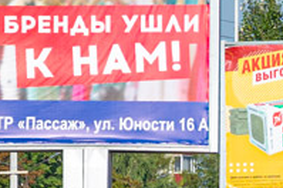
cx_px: 831
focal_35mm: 767
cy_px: 53
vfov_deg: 1.8
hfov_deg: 2.7
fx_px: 6020
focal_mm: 70
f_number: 7.1
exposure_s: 1/640
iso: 100
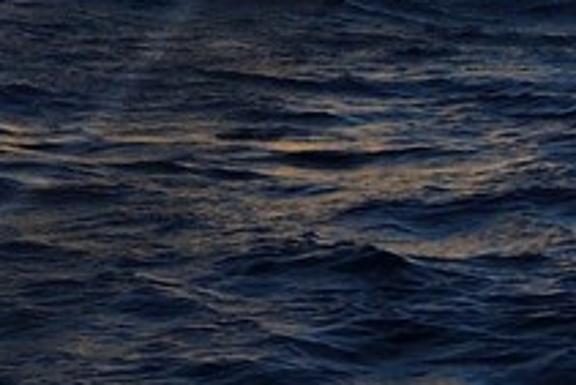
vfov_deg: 5.0
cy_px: -549
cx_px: -663
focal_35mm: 265
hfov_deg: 7.4
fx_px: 4243
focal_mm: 35
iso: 320
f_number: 7.1
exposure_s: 1/640
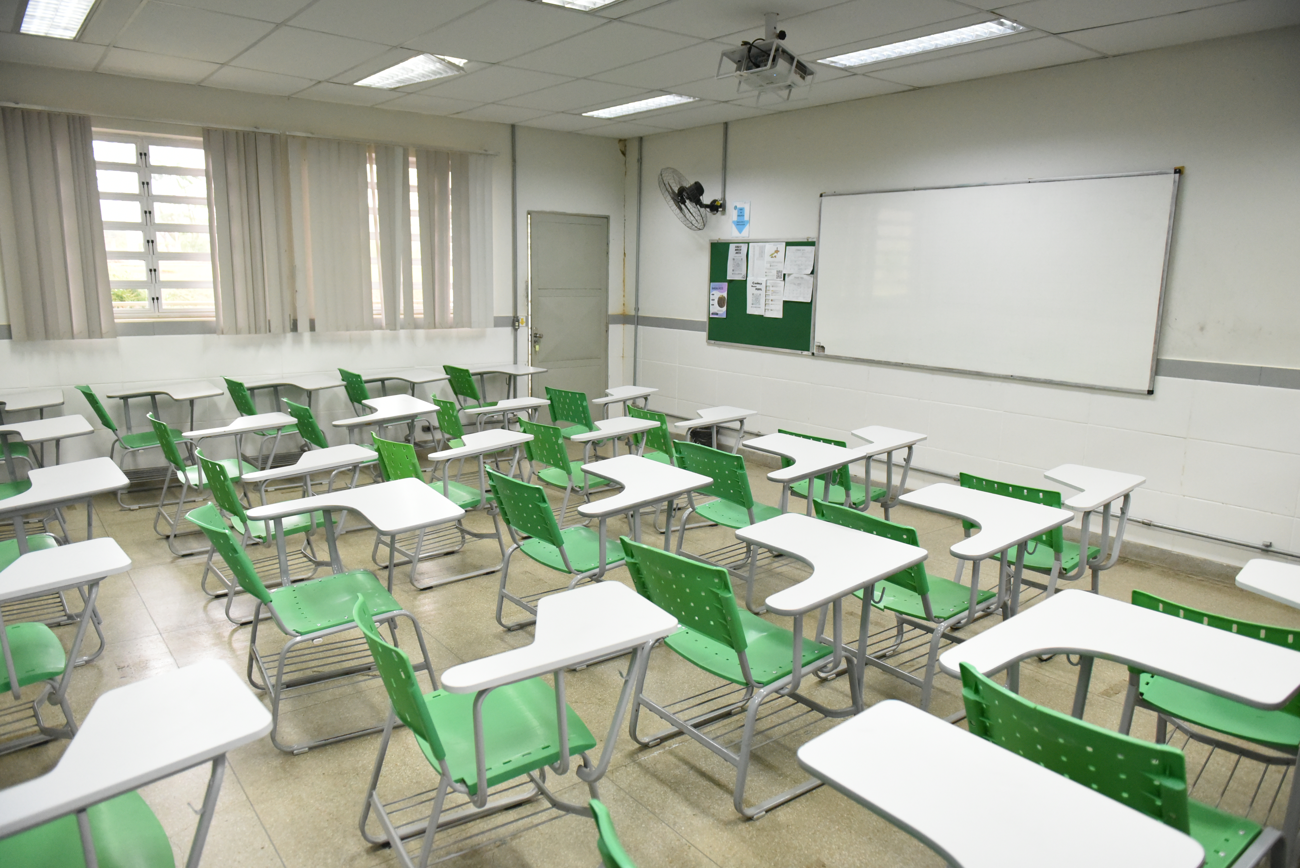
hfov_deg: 73.7
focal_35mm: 24
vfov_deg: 53.2
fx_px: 867
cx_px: 650
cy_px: 434
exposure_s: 1/1250
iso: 6400
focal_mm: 24
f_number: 3.5
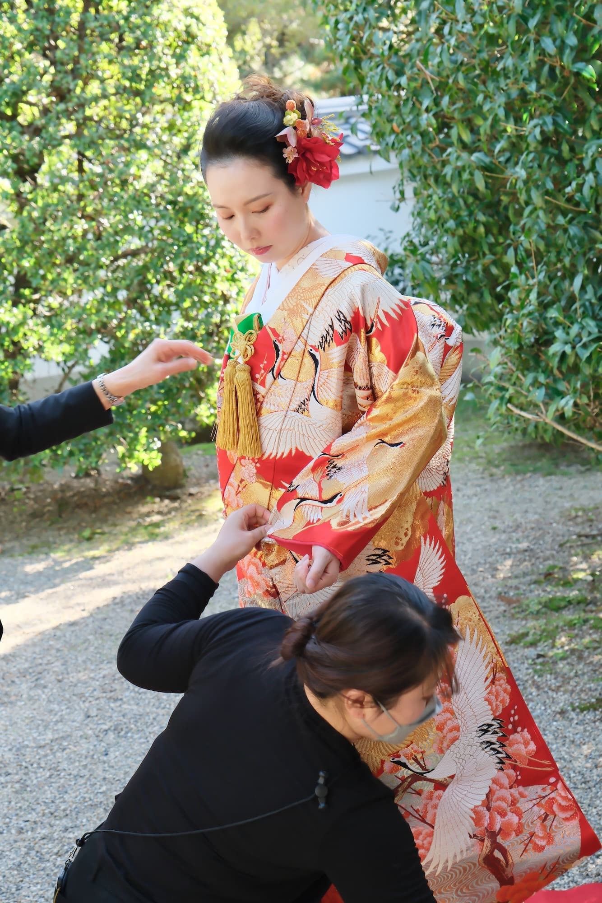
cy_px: 452
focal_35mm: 70
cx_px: 301
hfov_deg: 19.5
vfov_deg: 28.8
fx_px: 1755
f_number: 5.6
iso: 800
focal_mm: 46.6
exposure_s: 1/160
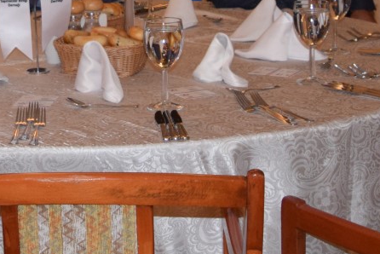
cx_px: 87
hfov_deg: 20.6
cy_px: -105
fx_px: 1035
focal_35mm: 98
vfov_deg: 13.3
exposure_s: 1/60
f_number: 3.5
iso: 1100
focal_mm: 18
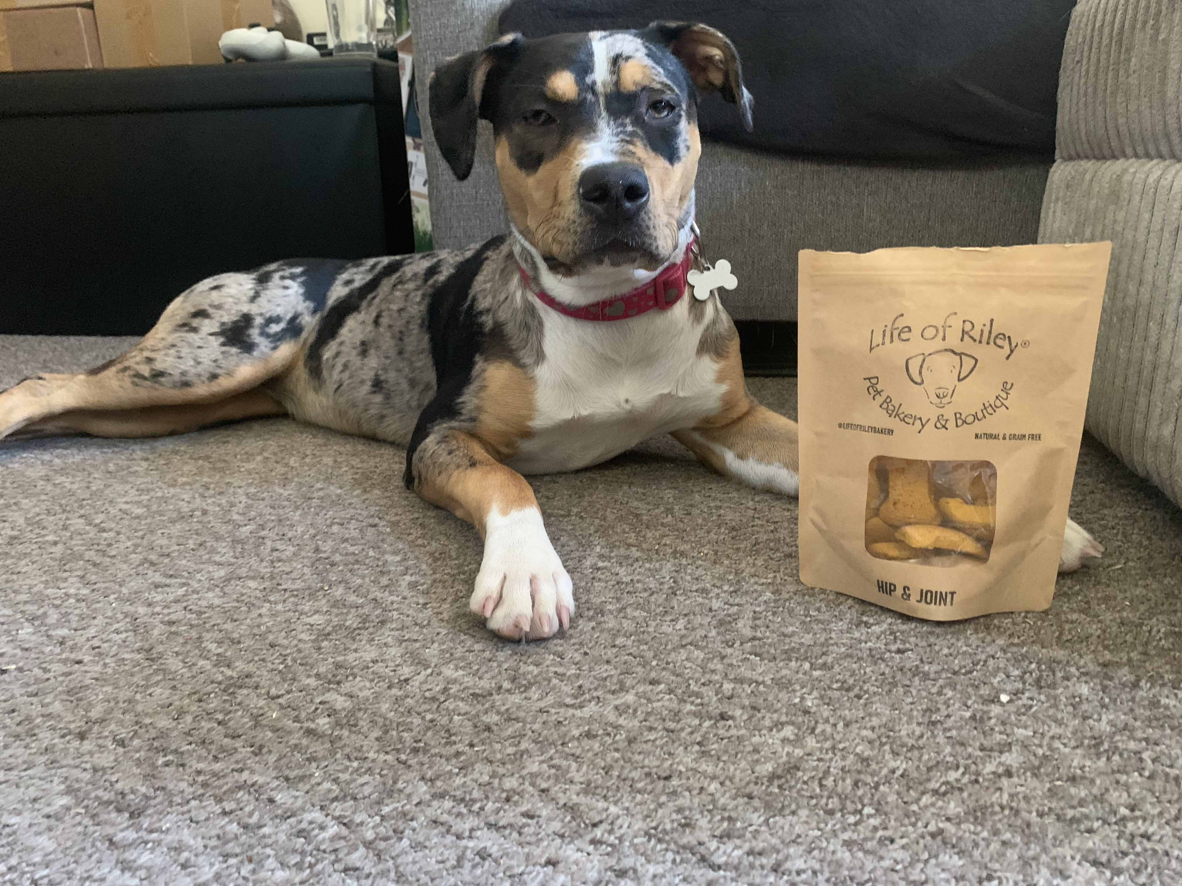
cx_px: 591
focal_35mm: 26
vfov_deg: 53.1
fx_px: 888
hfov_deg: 67.3
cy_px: 443
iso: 640
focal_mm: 4.25
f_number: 1.8
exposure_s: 1/30
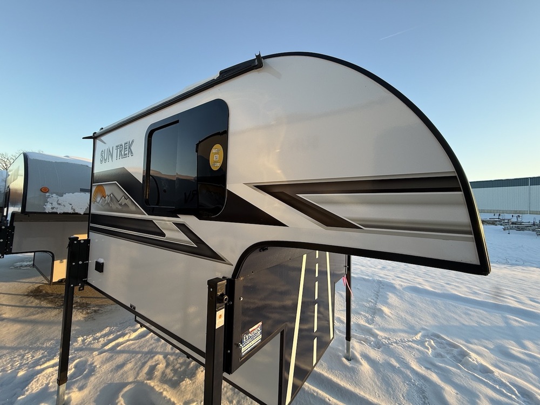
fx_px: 218
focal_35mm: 14
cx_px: 270
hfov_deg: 102.1
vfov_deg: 85.7
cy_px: 202
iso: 50
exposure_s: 1/227
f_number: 2.2
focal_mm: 2.22
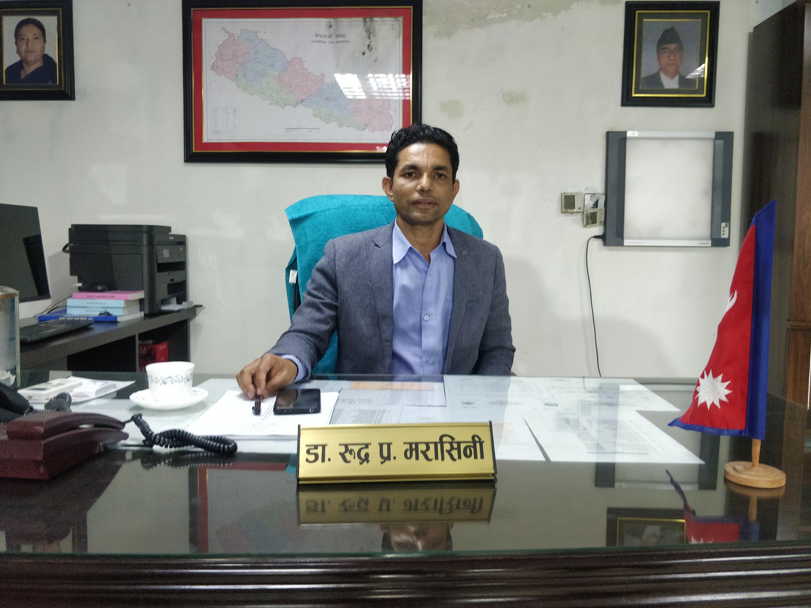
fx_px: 562
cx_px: 406
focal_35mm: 24
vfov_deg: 56.8
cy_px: 304
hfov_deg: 71.6
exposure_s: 1/50
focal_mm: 4.1
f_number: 1.7
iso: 1000
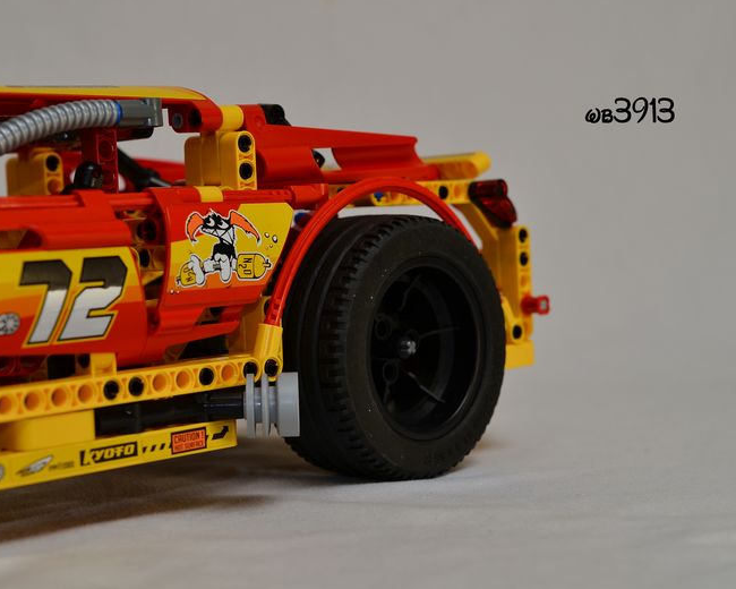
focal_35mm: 76
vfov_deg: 20.2
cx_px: 319
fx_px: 1655
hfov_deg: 25.0
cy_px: 295
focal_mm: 44
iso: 125
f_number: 6.3
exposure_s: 1/100
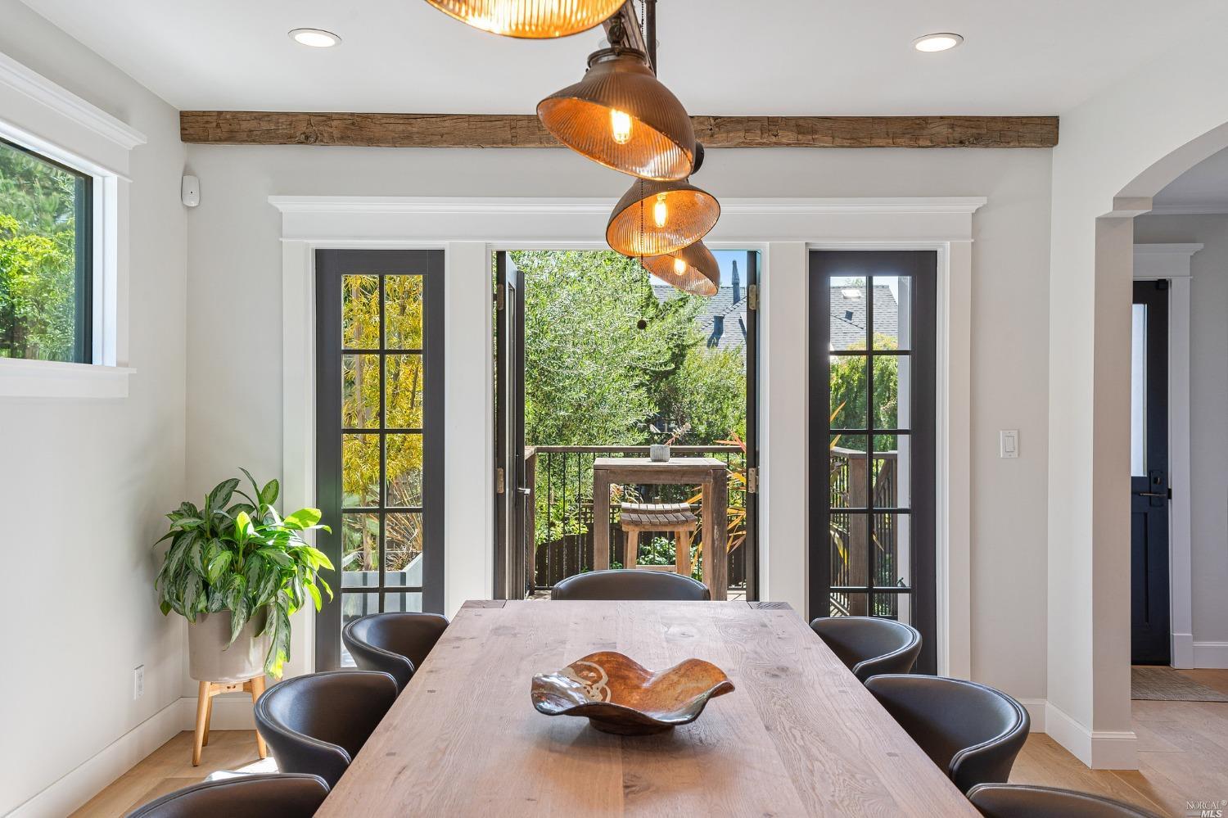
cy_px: 409
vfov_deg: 44.9
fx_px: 989
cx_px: 614
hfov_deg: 63.7
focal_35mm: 29
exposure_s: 1/30
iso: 100
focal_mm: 29
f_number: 8
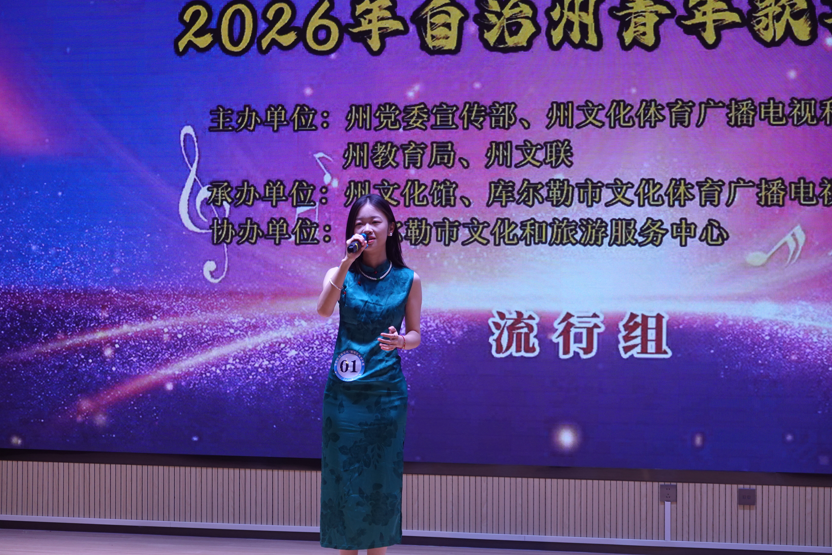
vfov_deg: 16.5
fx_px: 1918
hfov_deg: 24.5
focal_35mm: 83
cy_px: 278
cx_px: 416
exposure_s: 1/100
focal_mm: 30.26
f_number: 4
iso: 320
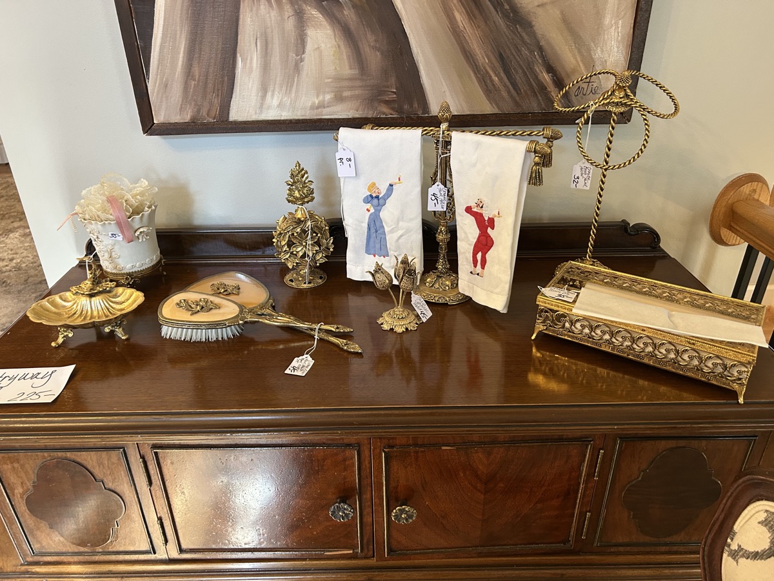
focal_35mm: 26
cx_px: 387
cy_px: 290
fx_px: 581
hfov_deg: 67.3
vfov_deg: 53.1
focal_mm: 5.7
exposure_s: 1/60
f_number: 1.5
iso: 250
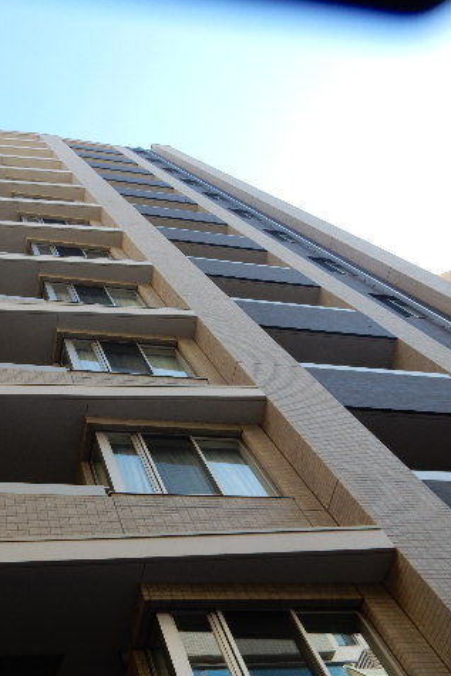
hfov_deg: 36.6
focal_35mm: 35
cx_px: 90
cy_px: 336
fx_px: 657
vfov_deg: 54.4
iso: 125
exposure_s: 1/250
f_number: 3.7
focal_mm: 4.5
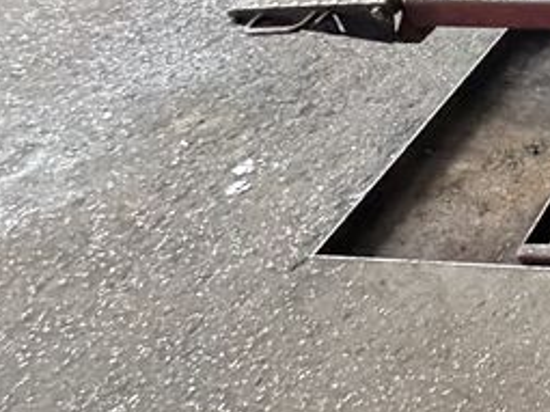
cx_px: 962
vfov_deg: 23.8
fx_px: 873
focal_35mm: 55
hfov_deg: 22.5
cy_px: -104
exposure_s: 1/60
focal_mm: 2.22
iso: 1000
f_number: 2.2
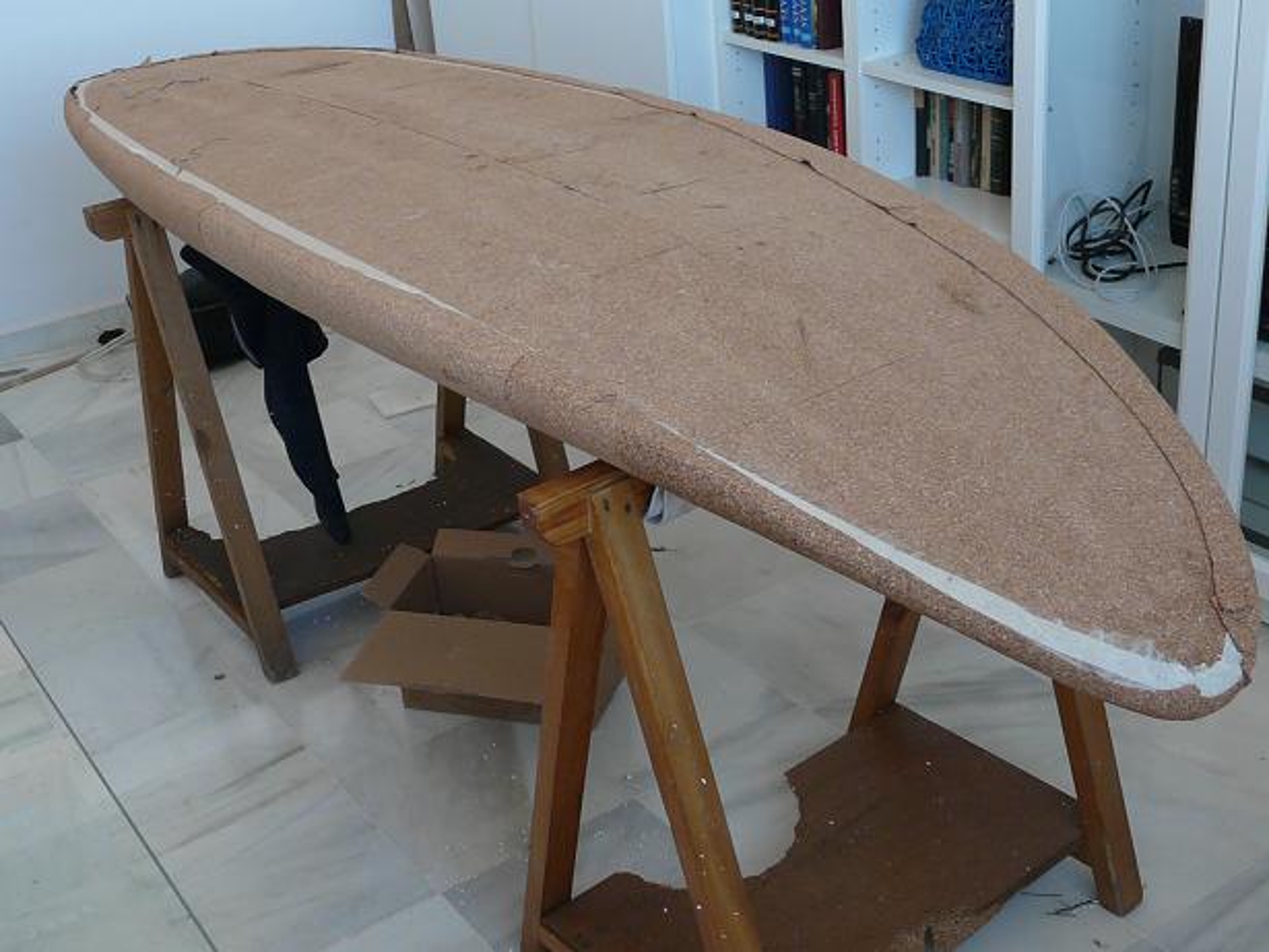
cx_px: 634
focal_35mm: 45
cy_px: 476
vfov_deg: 32.2
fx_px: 1649
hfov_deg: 42.1
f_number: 2.8
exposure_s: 1/50
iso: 100
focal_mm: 4.6
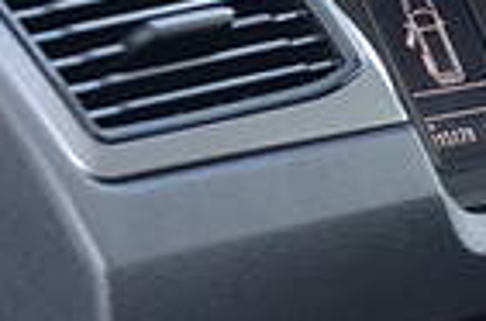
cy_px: 255
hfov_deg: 6.8
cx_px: 1148
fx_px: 3902
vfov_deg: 4.7
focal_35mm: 290
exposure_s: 1/60
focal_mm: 34
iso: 560
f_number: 4.2
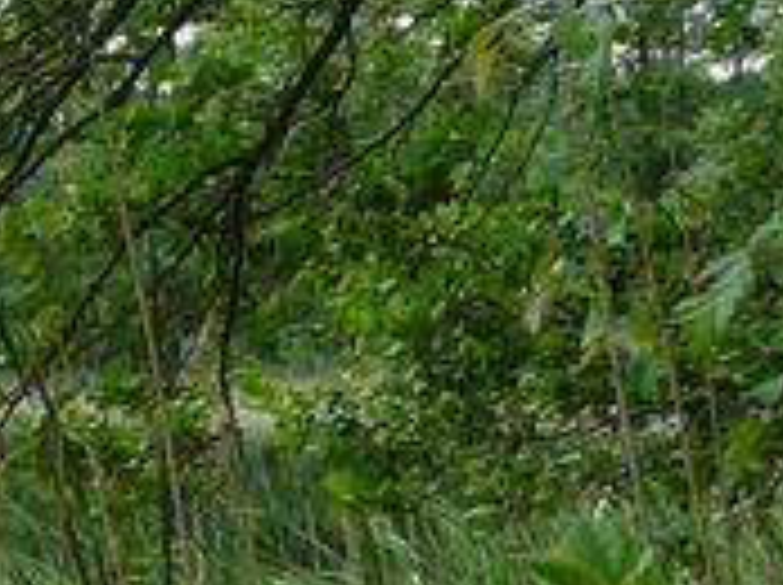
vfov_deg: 11.3
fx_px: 2914
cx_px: -675
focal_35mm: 129
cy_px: 616
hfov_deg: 13.5
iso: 125
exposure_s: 1/125
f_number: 4
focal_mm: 4.6
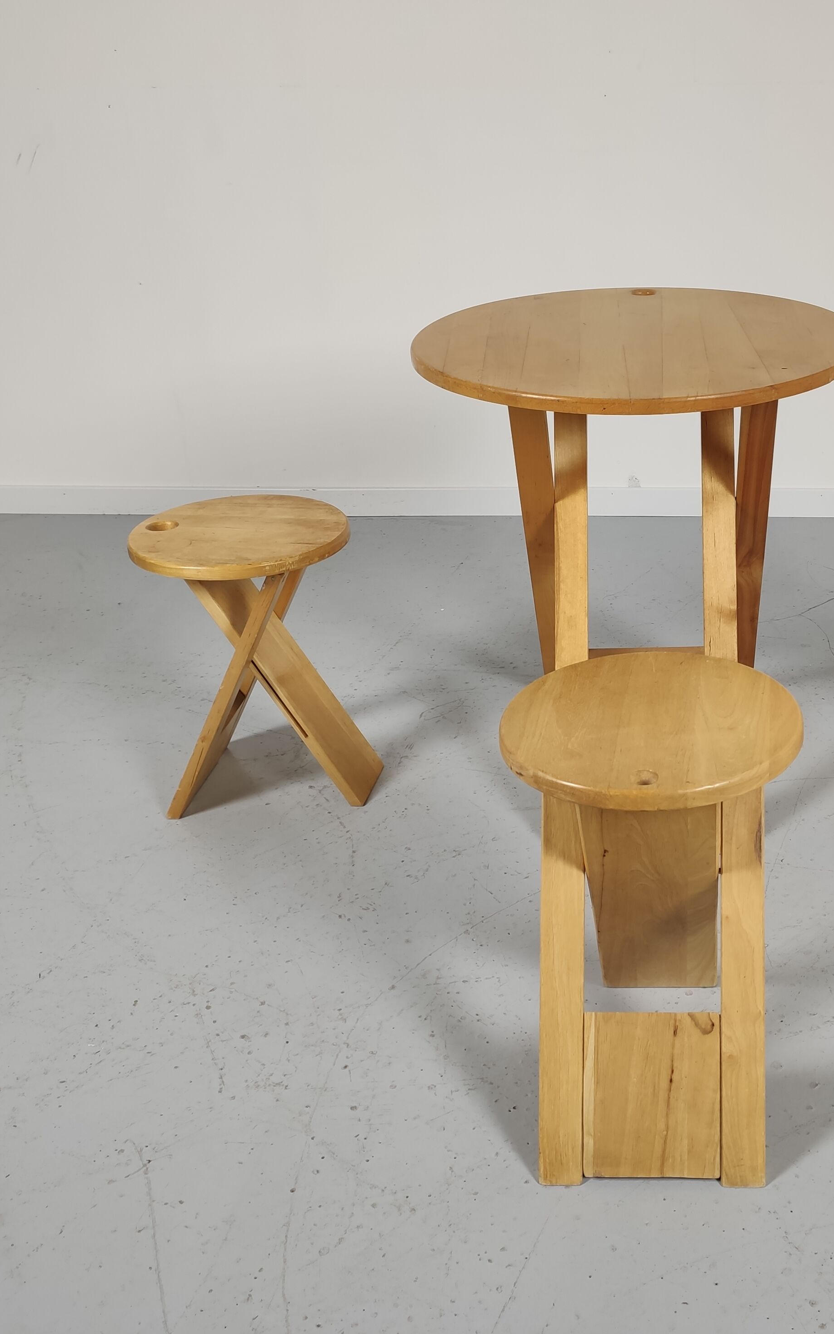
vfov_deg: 50.4
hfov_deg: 32.0
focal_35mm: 39
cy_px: 660
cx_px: 658
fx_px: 1418
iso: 144
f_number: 1.75
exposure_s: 1/100
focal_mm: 4.75
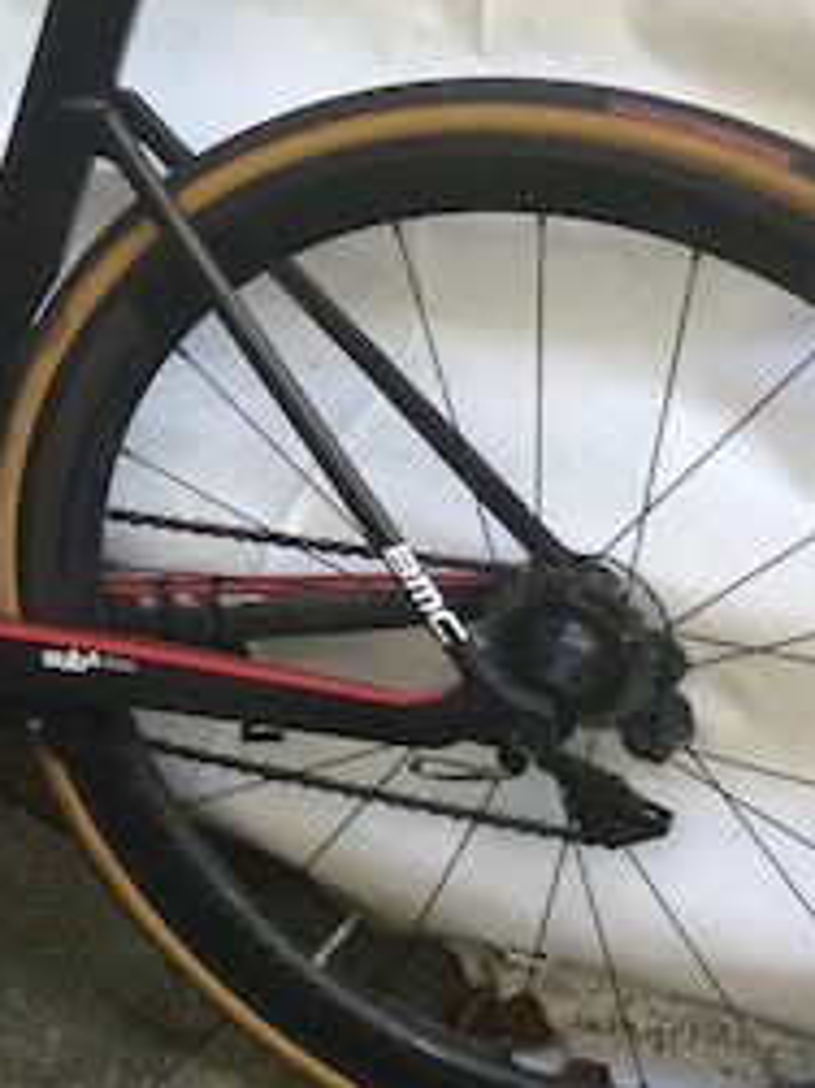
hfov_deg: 14.1
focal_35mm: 102
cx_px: -134
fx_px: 3205
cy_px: 17
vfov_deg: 18.8
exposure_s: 1/161
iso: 32
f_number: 2.4
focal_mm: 3.3
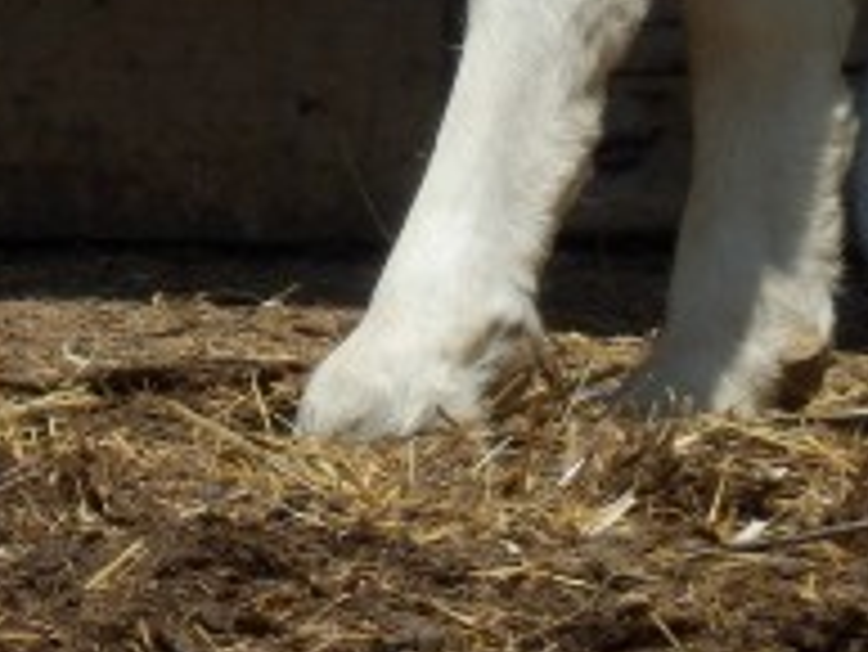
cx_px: -607
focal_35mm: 905
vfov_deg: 1.6
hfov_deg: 2.2
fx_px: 22707
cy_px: -616
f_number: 5.8
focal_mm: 38.6
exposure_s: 1/500
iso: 80
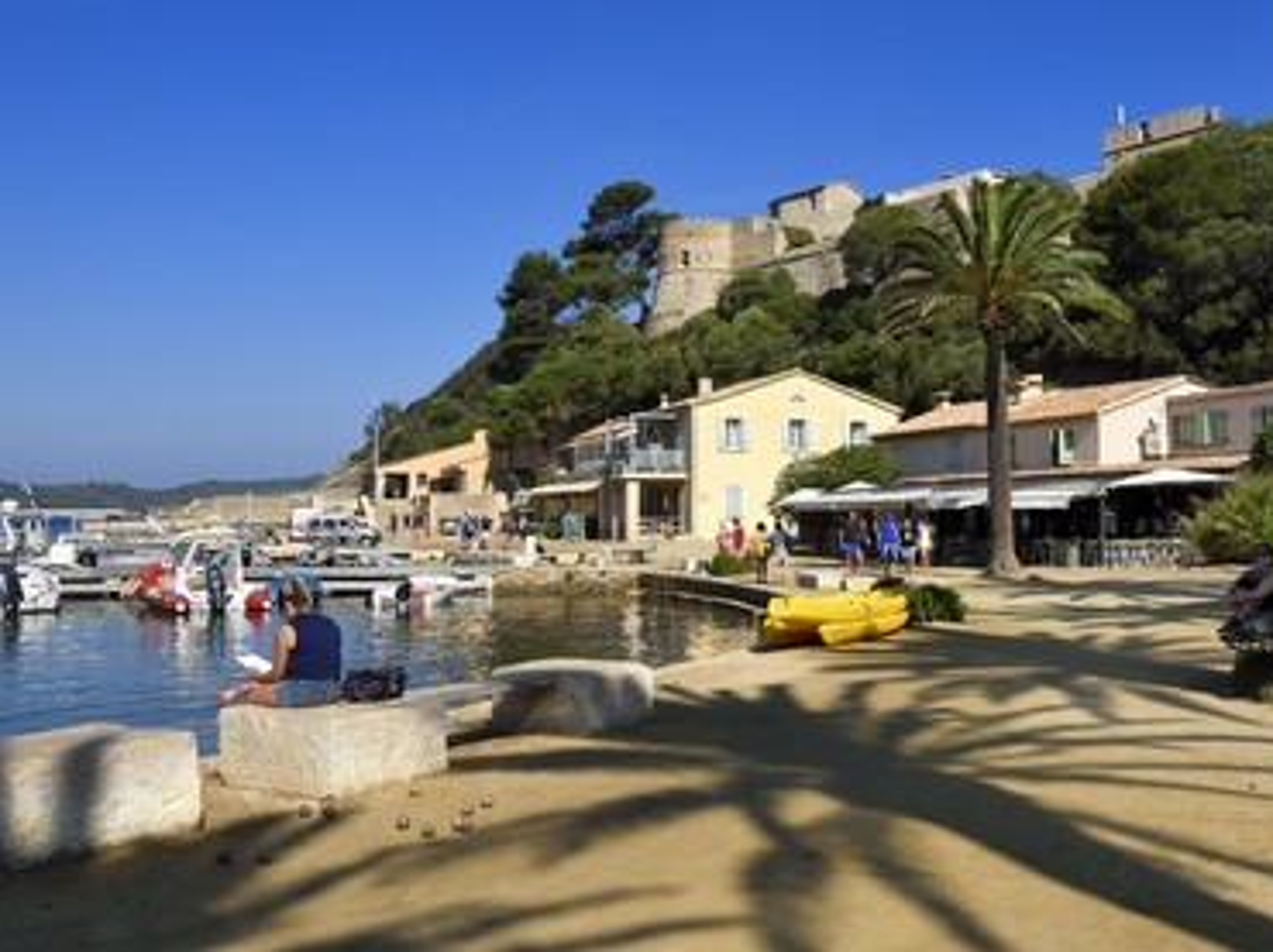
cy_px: 474
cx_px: 666
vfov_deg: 40.7
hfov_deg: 52.6
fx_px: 1286
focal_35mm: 35
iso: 200
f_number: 11
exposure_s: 1/500
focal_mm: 32
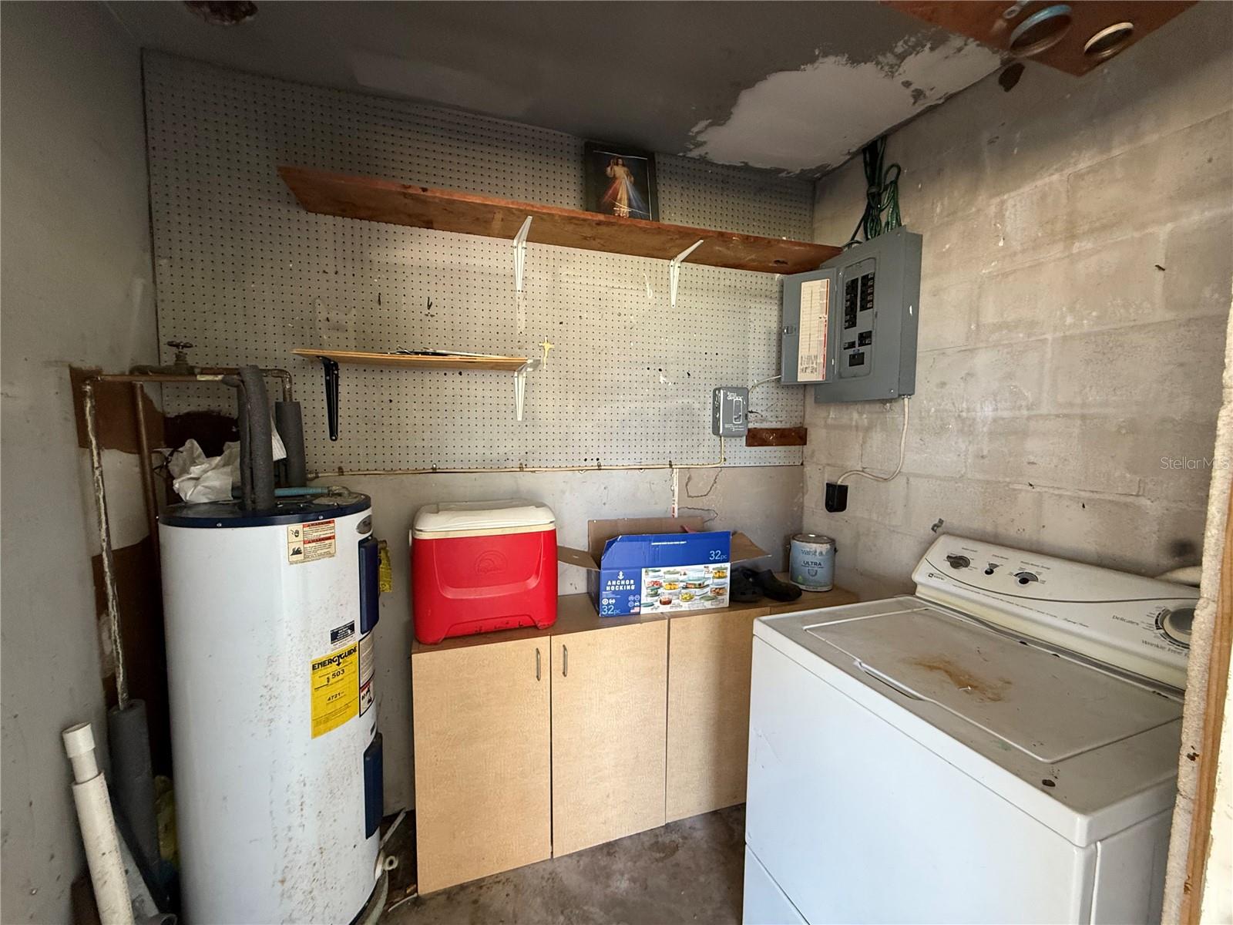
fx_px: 499
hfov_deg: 102.1
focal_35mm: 14
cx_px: 616
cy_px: 462
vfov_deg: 85.7
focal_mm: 2.22
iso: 320
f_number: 2.2
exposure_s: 1/95
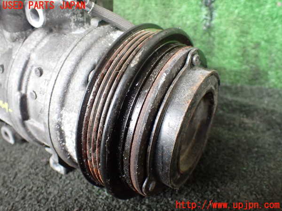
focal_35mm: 30
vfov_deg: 46.8
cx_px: 141
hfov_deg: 60.0
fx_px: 244
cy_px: 106
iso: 800
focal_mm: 5.4
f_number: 2.3
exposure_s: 1/125
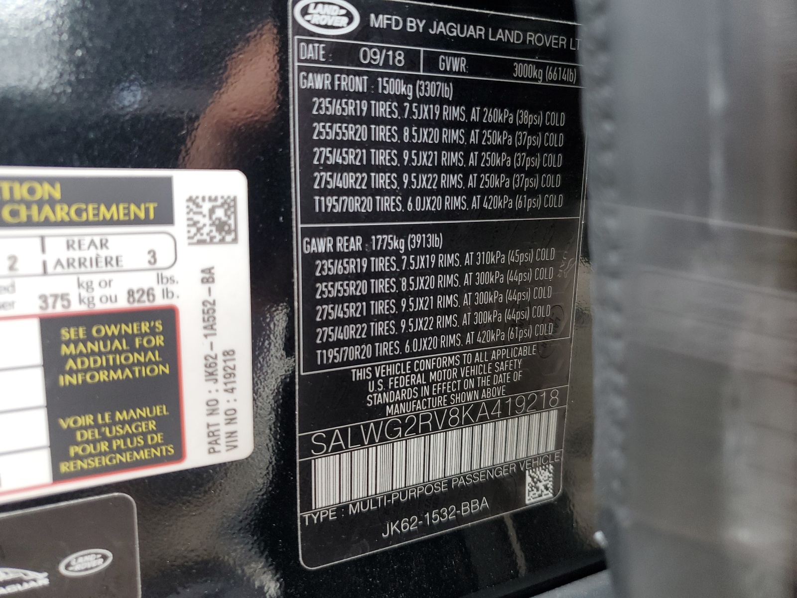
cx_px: 398
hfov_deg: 67.3
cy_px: 299
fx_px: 599
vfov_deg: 53.1
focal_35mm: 26
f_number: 1.5
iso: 87
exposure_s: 1/120
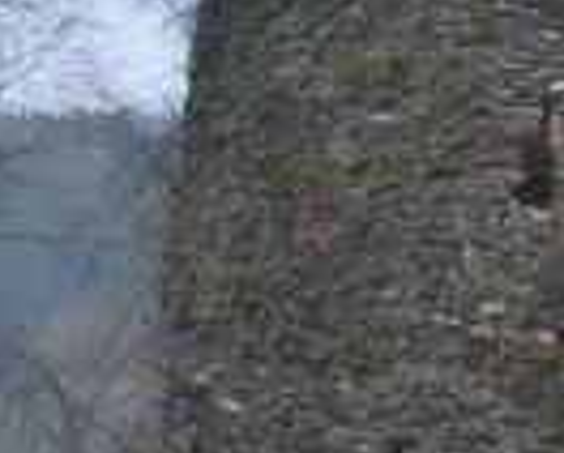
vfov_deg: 13.4
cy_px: 224
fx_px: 1922
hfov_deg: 15.6
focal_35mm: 115
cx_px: 795
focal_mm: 18
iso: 200
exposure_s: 1/60
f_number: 3.5
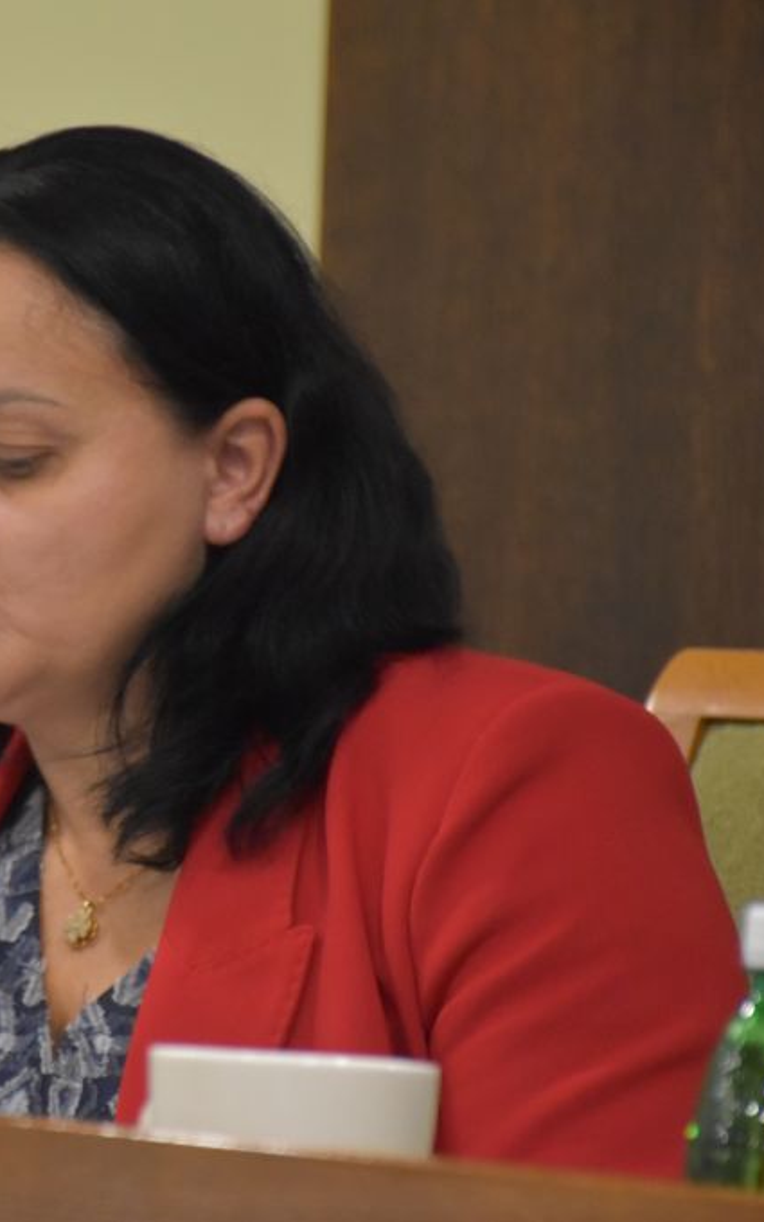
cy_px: 612
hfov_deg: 5.1
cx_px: -47
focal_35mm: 258
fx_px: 8595
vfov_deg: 8.1
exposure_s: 1/60
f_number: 5.6
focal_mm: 112
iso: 3200
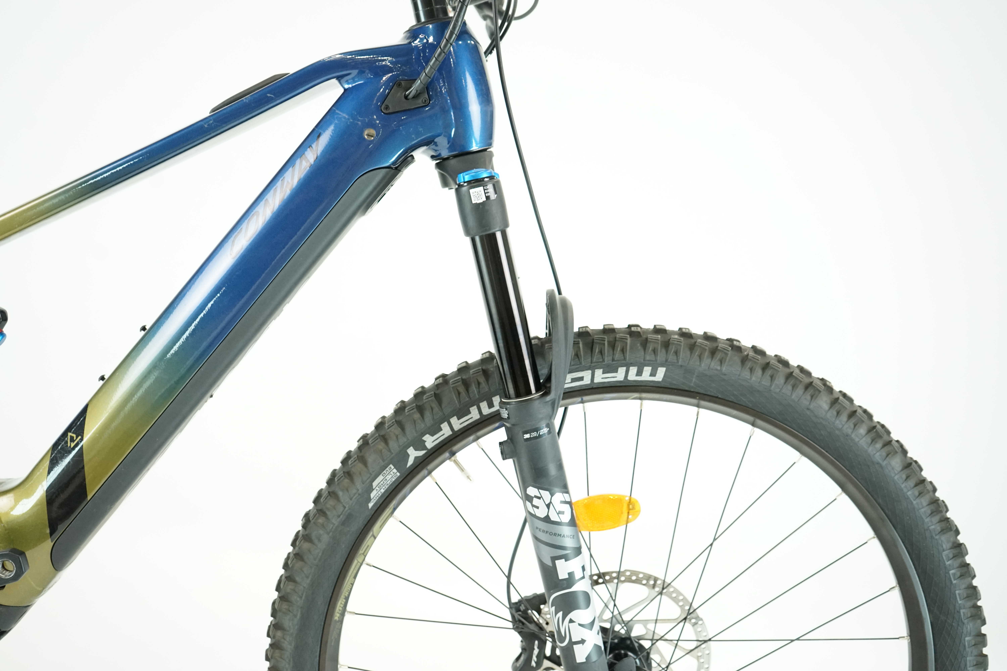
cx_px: 504
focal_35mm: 34
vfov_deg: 38.9
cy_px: 336
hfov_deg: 55.8
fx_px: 951
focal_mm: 34
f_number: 5.6
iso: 3200
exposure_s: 1/200
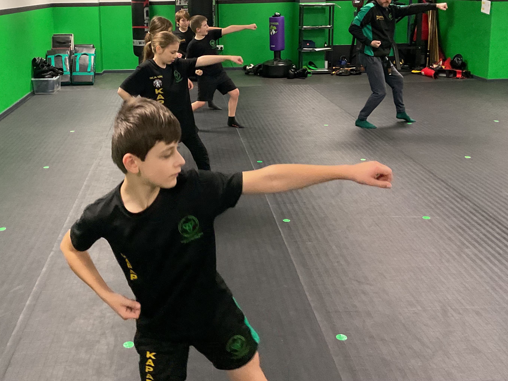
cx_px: 201
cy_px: 99
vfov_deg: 33.0
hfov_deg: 43.6
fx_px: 631
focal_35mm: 43
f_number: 1.8
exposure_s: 1/60
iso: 250
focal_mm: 3
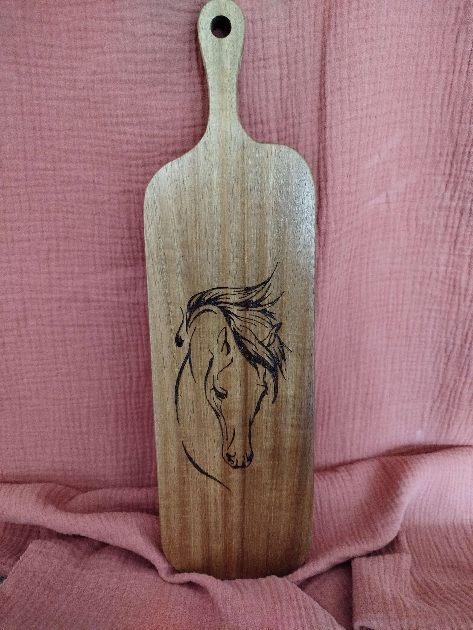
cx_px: 236
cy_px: 315
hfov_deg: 56.8
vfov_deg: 71.6
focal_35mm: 24
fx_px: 437
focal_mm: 5.31
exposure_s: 1/17
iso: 1250
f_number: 1.7
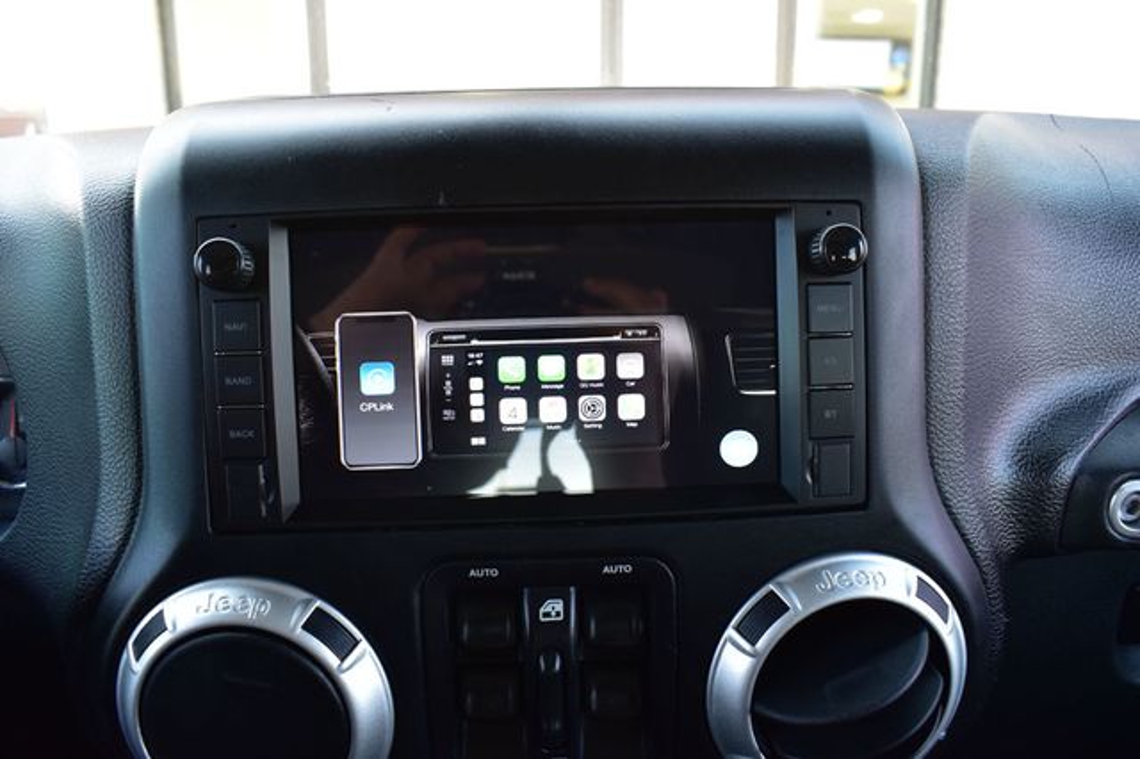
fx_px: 855
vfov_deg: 47.9
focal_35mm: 27
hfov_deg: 67.4
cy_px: 380
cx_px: 570
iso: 450
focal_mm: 18
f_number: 6.3
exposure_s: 1/15
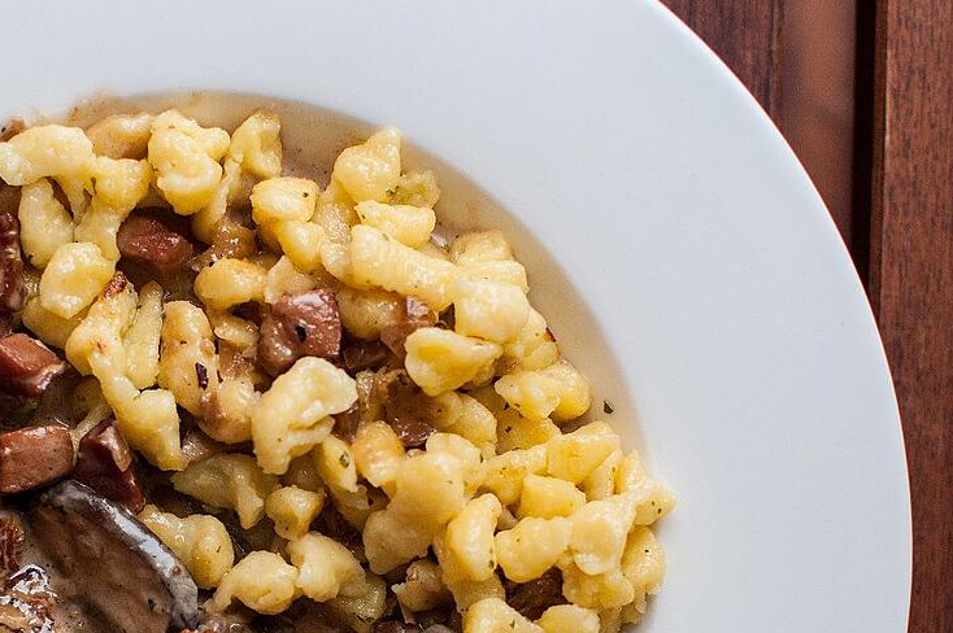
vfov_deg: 15.8
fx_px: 2270
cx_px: 241
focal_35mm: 86
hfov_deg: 23.5
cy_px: 509
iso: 250
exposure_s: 1/160
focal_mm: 35
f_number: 2.8
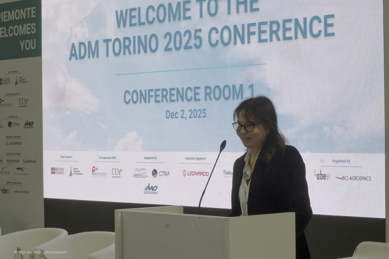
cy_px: 130
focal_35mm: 88
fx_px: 951
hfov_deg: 23.1
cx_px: 194
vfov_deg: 15.5
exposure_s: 1/125
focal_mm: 58.6
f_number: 16
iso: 2500
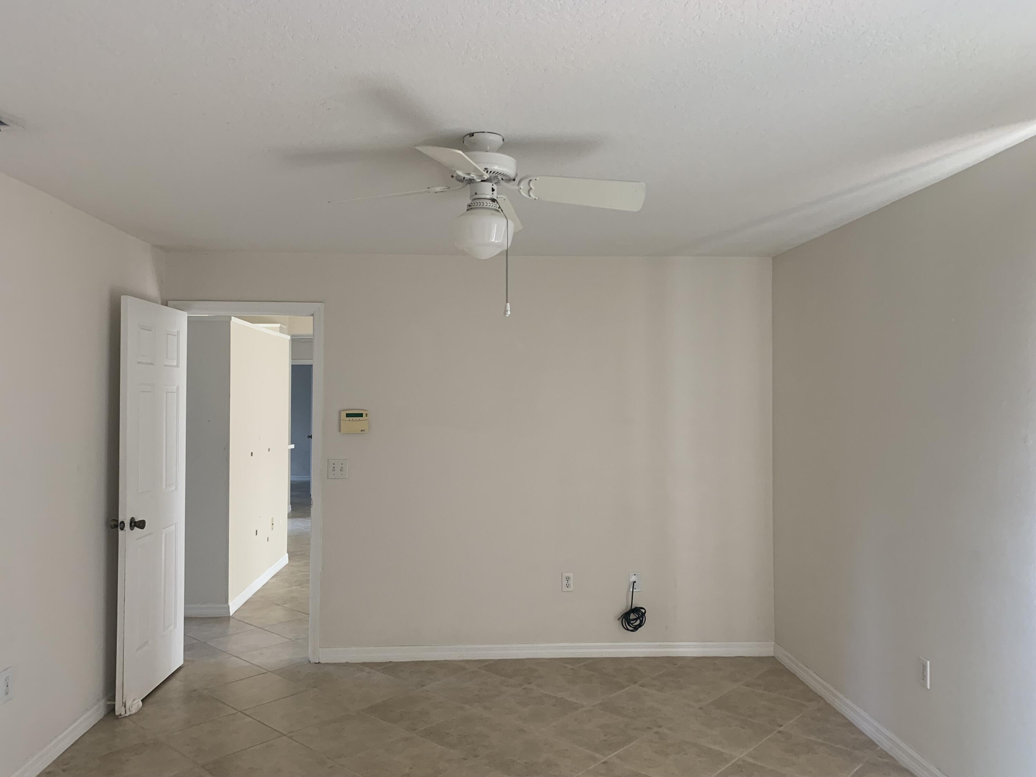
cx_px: 518
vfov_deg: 53.1
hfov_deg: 67.3
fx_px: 778
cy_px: 388
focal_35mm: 26
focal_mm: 4.25
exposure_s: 1/60
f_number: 1.8
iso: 100
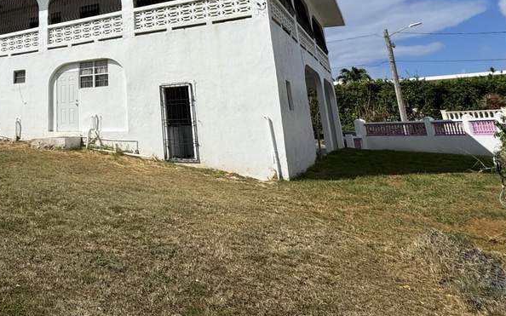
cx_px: 55
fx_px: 441
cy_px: 18
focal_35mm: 32
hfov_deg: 52.8
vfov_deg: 36.4
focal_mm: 2.22
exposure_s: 1/4926
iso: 40
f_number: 2.2
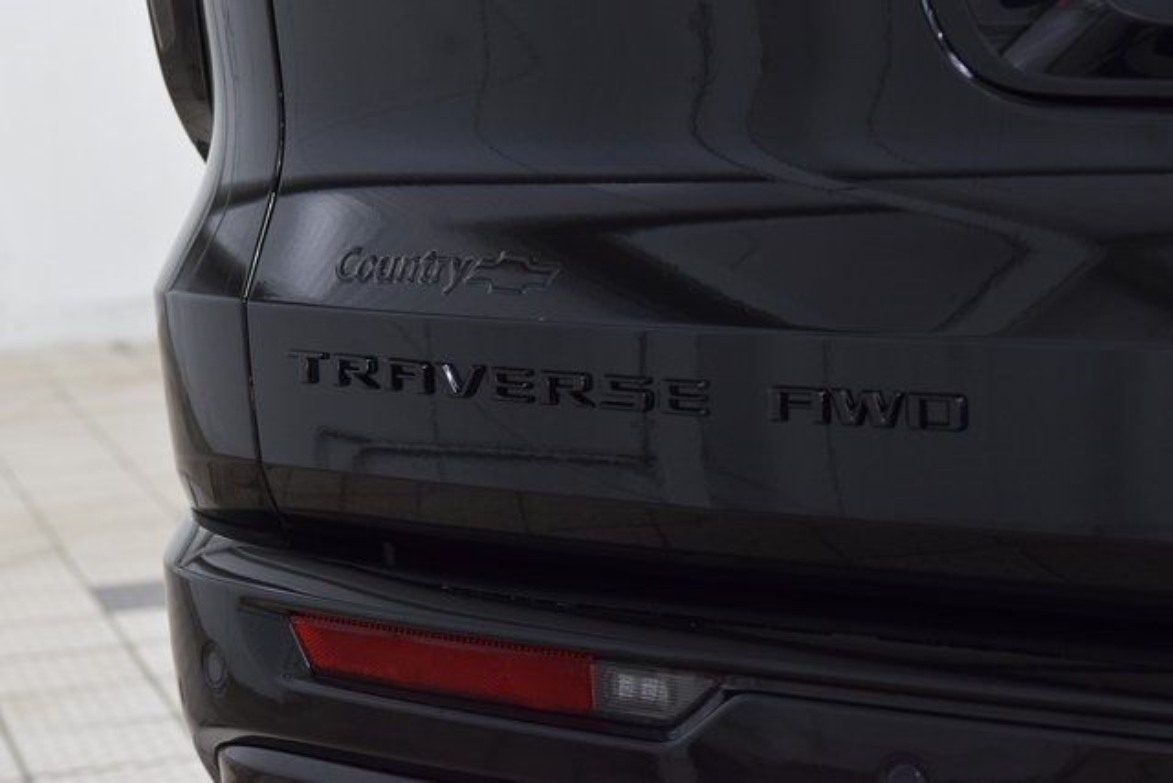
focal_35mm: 105
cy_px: 392
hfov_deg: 19.5
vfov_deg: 13.0
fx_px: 3422
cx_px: 586
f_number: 7.1
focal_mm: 70
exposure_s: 1/30
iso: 1400
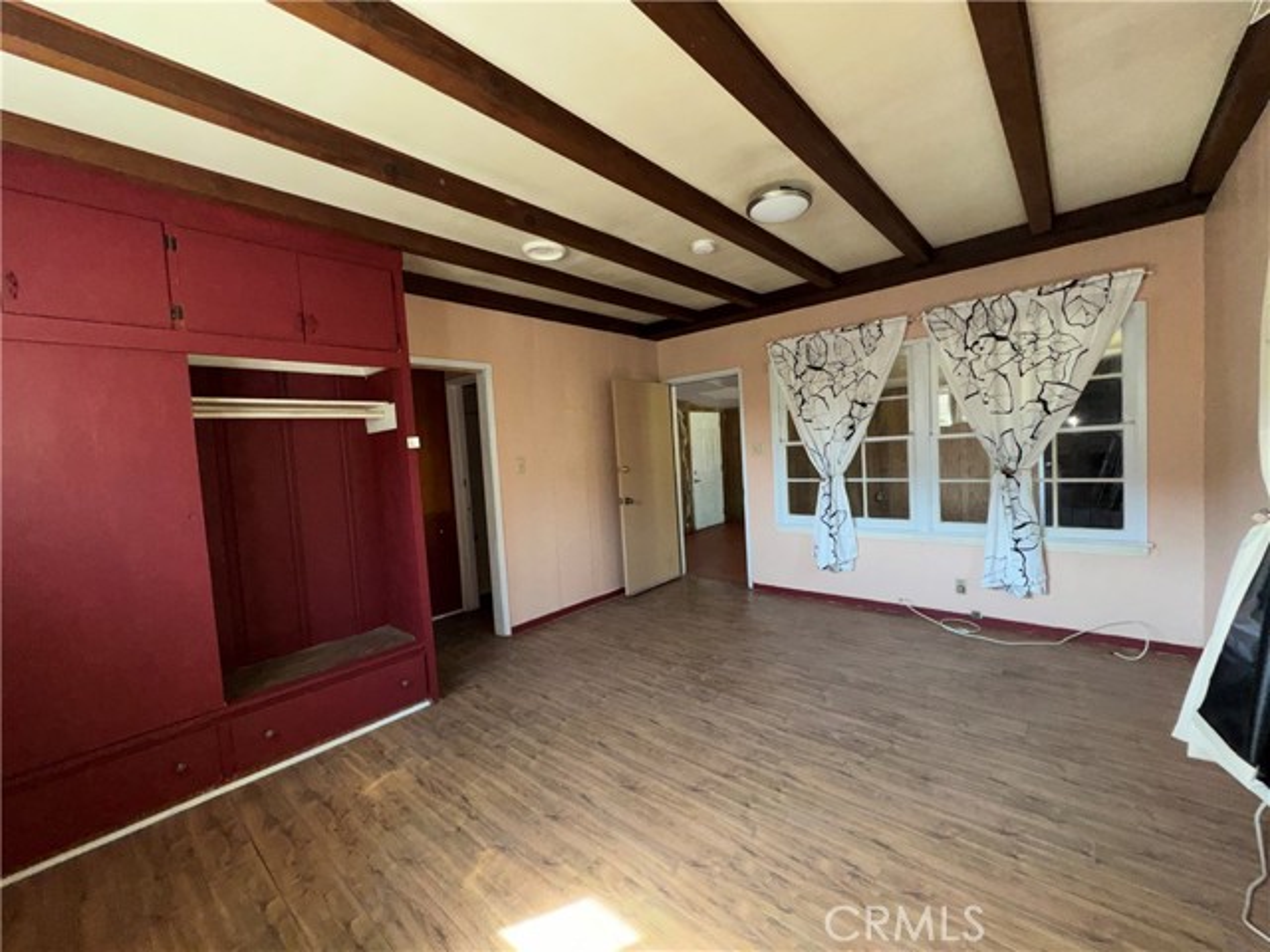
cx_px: 635
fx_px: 514
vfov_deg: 85.7
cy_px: 476
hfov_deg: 102.1
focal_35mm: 14
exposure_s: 1/74
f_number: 2.2
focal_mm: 2.22
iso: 125
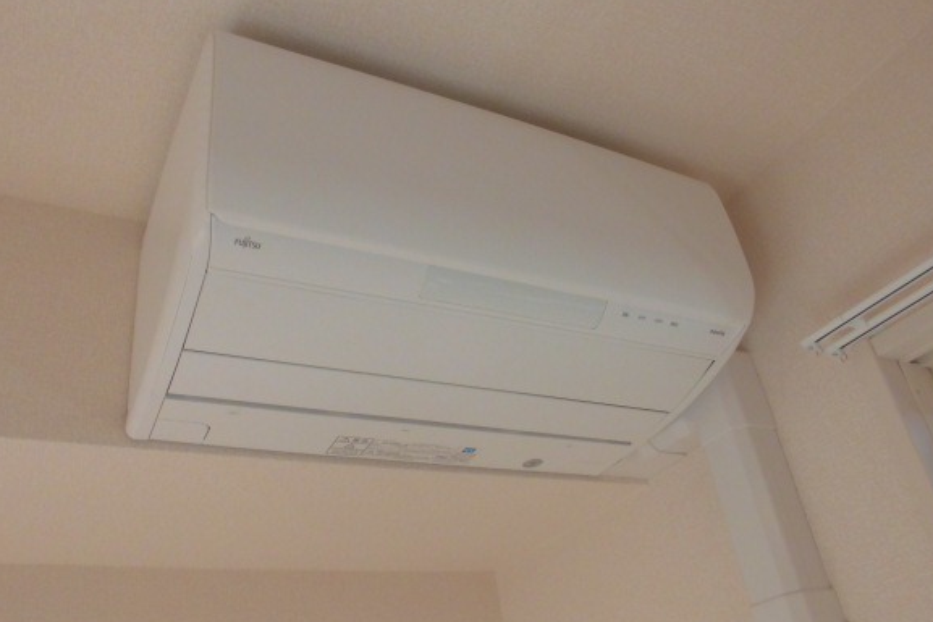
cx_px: 459
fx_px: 778
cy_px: 343
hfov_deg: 61.9
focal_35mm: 30
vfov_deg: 43.6
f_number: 3.5
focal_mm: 4.6
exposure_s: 1/200
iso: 100
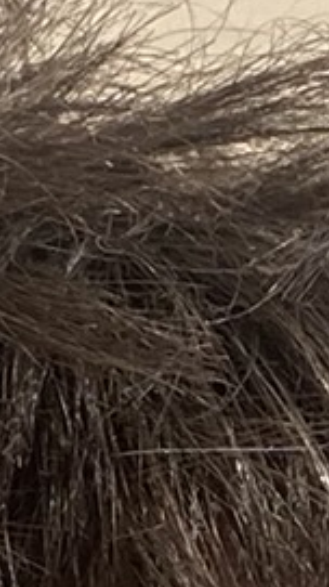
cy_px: 782
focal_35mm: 247
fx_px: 3839
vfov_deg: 8.6
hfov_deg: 4.9
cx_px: 225
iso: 25
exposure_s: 1/871
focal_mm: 2.71
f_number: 2.2
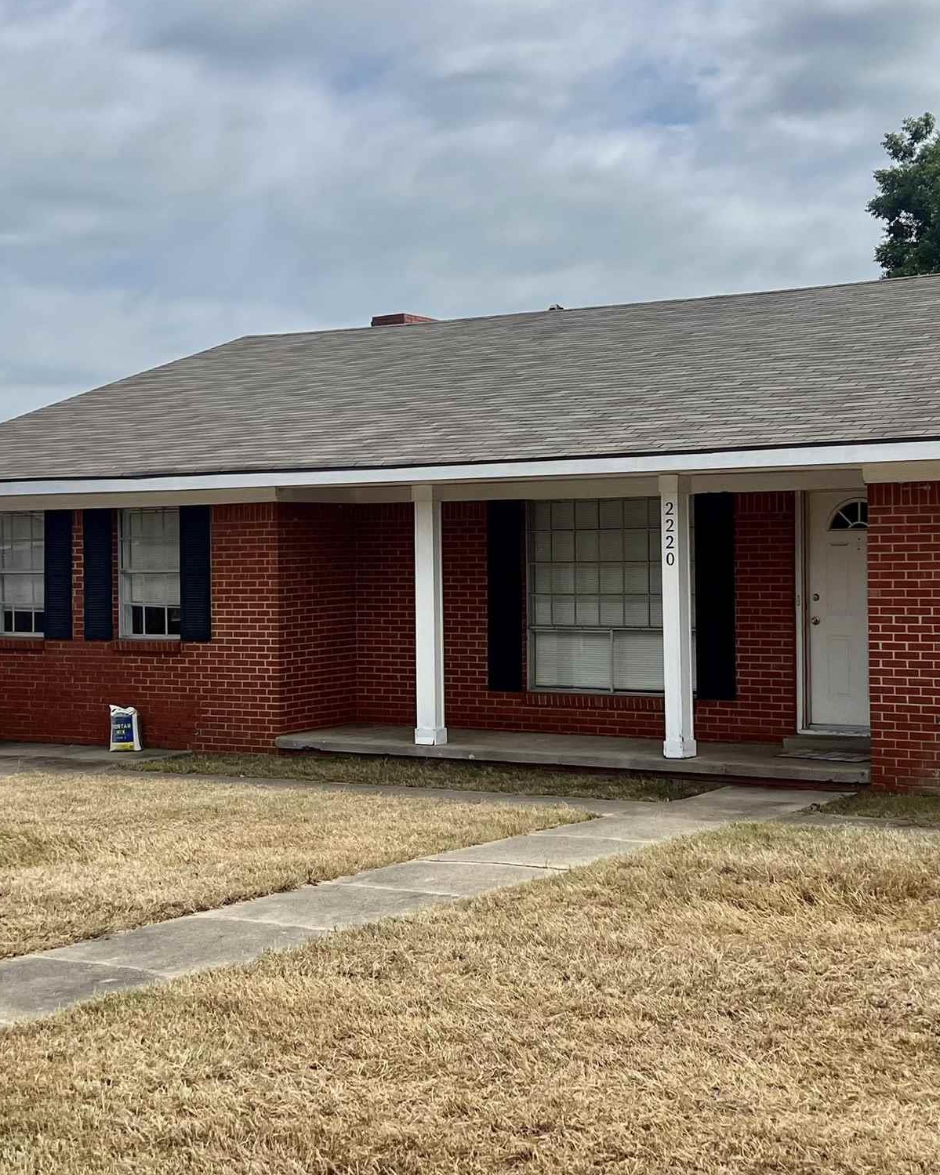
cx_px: 532
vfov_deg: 36.0
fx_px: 1809
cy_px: 547
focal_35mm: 52
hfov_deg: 29.1
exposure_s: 1/7463
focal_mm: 5.7
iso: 50
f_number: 1.5
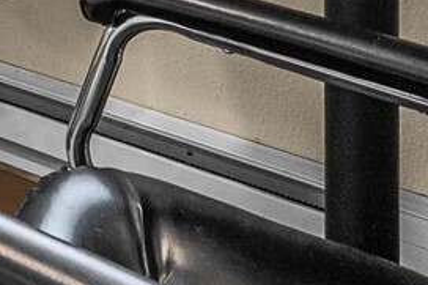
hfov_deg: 17.2
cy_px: -424
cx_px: -454
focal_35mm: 81
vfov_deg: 12.6
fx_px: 962
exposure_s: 1/15
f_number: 7.1
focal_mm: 13
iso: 1000
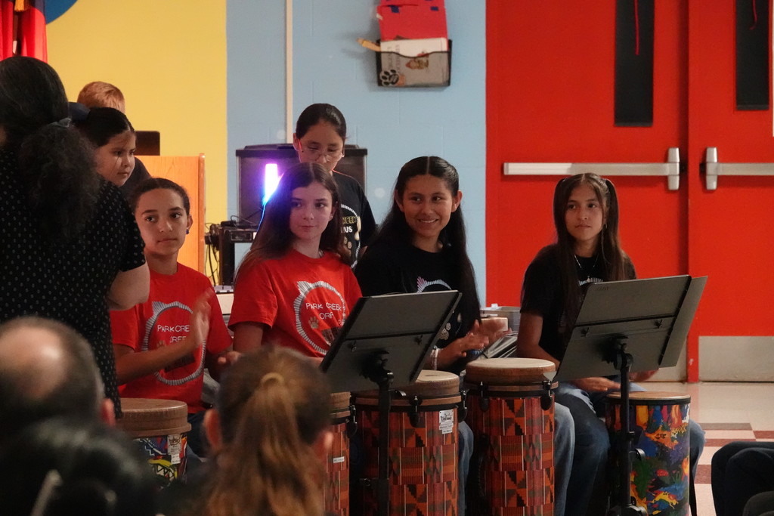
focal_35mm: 164
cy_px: 258
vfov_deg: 8.4
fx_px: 3526
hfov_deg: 12.5
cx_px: 387
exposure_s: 1/80
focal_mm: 60.29
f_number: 4
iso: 6400
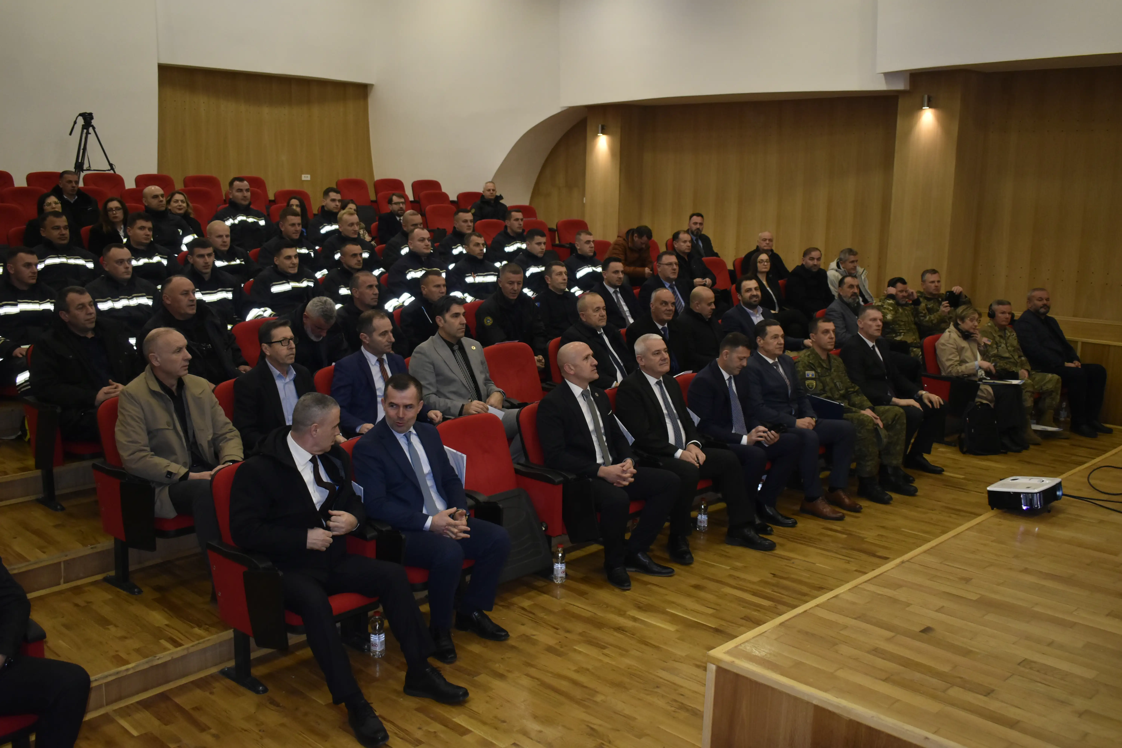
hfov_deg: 57.2
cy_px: 374
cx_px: 561
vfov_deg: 40.0
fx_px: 1028
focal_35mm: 33
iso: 1400
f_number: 3.8
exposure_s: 1/125
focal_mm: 22
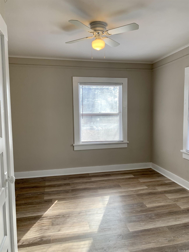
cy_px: 126
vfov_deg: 67.3
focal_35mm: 26
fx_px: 189
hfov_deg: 53.1
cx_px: 94
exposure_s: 1/126
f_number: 1.8
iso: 25
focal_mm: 4.25
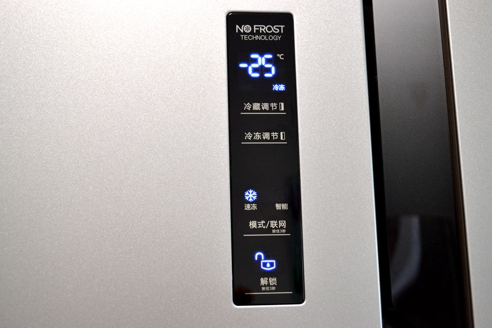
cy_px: 164
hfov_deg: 38.9
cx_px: 246
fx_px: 697
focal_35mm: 51
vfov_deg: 26.5
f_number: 5
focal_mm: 34
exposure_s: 1/60
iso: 1250
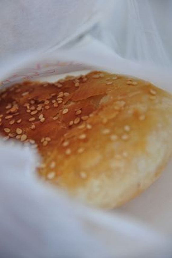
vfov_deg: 6.9
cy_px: 129
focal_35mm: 300
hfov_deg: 4.6
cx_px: 86
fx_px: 2154
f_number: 6.3
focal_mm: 200
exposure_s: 1/640
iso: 400
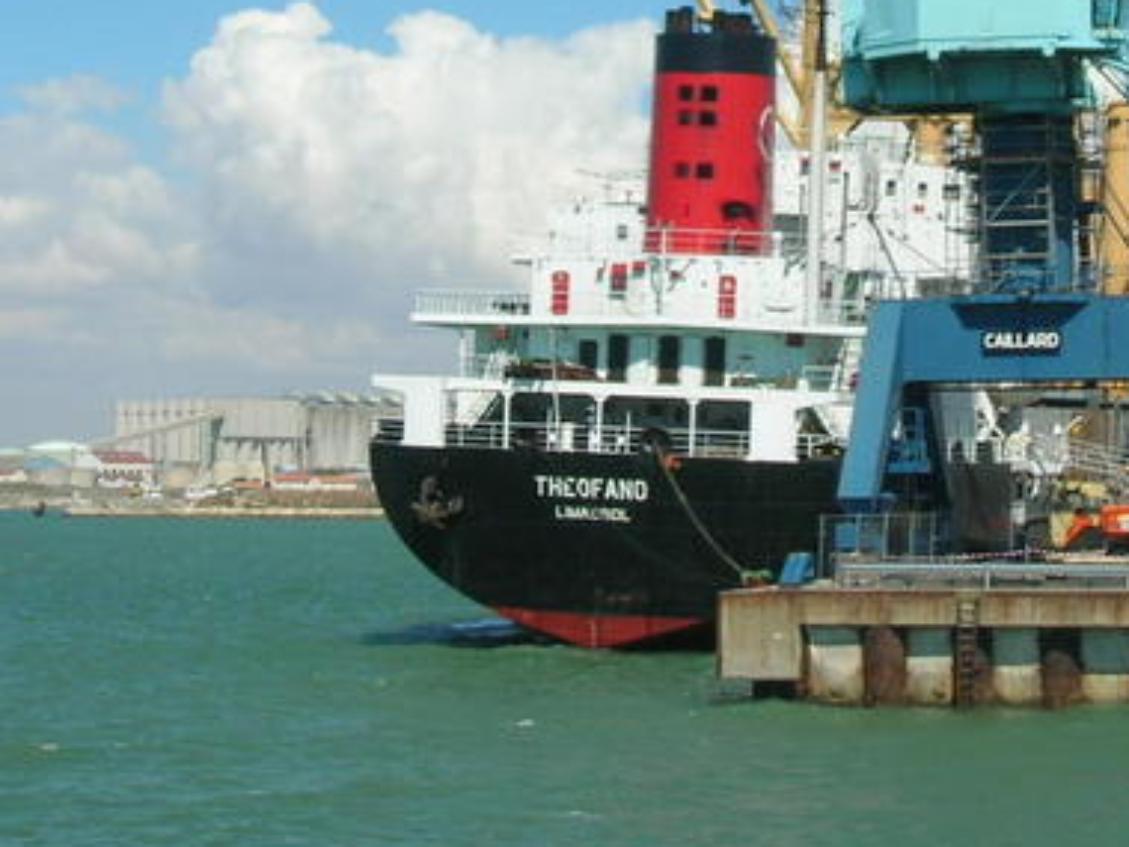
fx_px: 3261
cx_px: 772
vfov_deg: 14.6
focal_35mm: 100
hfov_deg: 19.6
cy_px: 45
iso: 50
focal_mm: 8.4
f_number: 5.6
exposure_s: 1/433
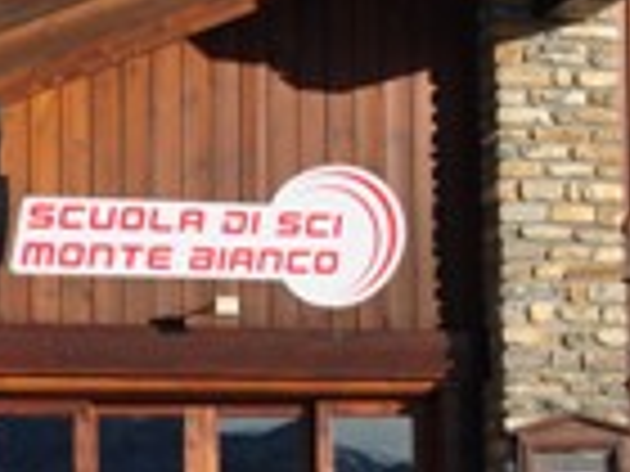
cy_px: 254
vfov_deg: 8.6
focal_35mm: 173
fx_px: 3144
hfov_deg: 10.8
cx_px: 1107
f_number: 11
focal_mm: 21
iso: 200
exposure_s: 1/400
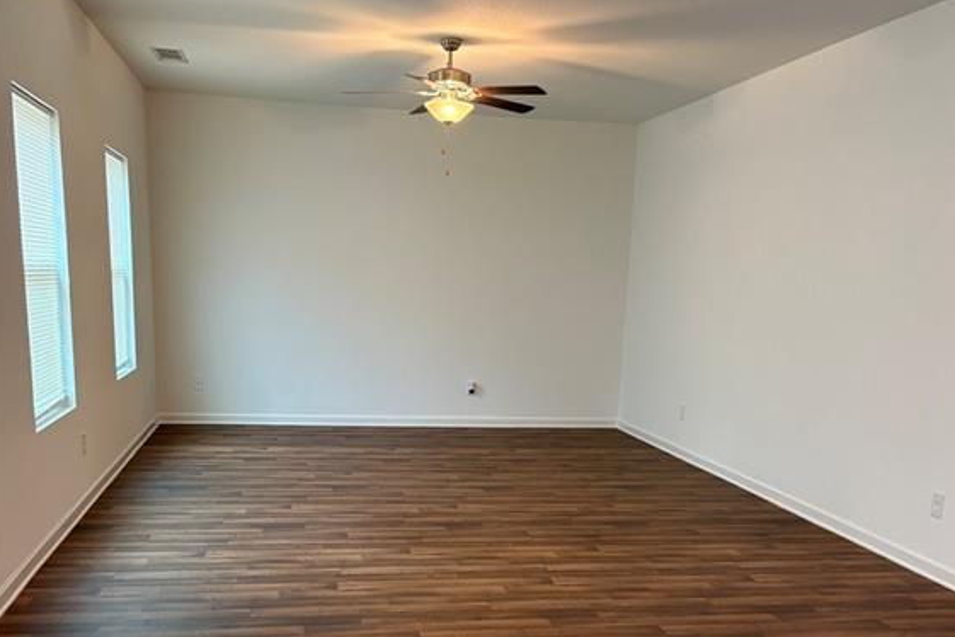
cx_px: 482
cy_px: 502
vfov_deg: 34.9
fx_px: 981
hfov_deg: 51.9
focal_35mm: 37
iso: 200
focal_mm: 5.96
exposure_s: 1/60
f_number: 1.6
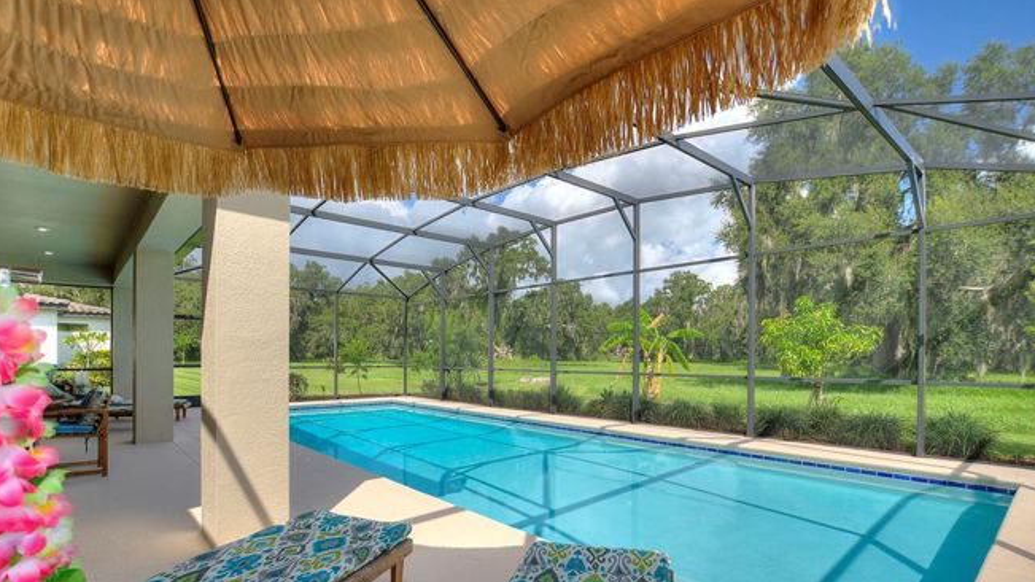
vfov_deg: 63.4
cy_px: 344
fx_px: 466
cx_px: 479
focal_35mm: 17
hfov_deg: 95.8
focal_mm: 10
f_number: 4.5
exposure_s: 1/250
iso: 100
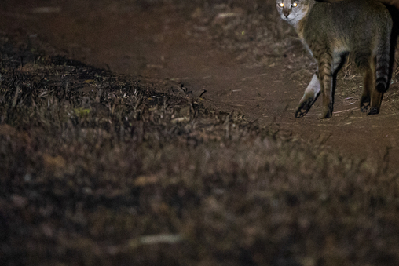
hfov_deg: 1.5
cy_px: 9
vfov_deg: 1.0
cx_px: 236
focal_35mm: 1346
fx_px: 14922
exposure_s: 1/200
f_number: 4
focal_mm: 600
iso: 12800
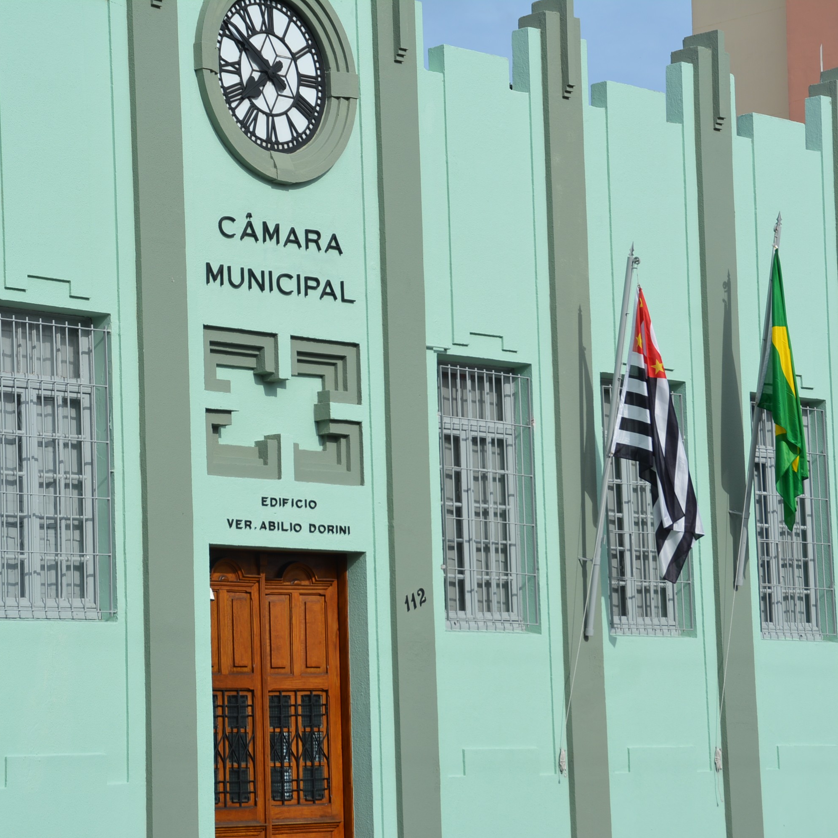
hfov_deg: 15.2
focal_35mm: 115
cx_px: 388
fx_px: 3150
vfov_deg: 15.2
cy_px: 420
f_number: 9
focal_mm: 60
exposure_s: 1/320
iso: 100
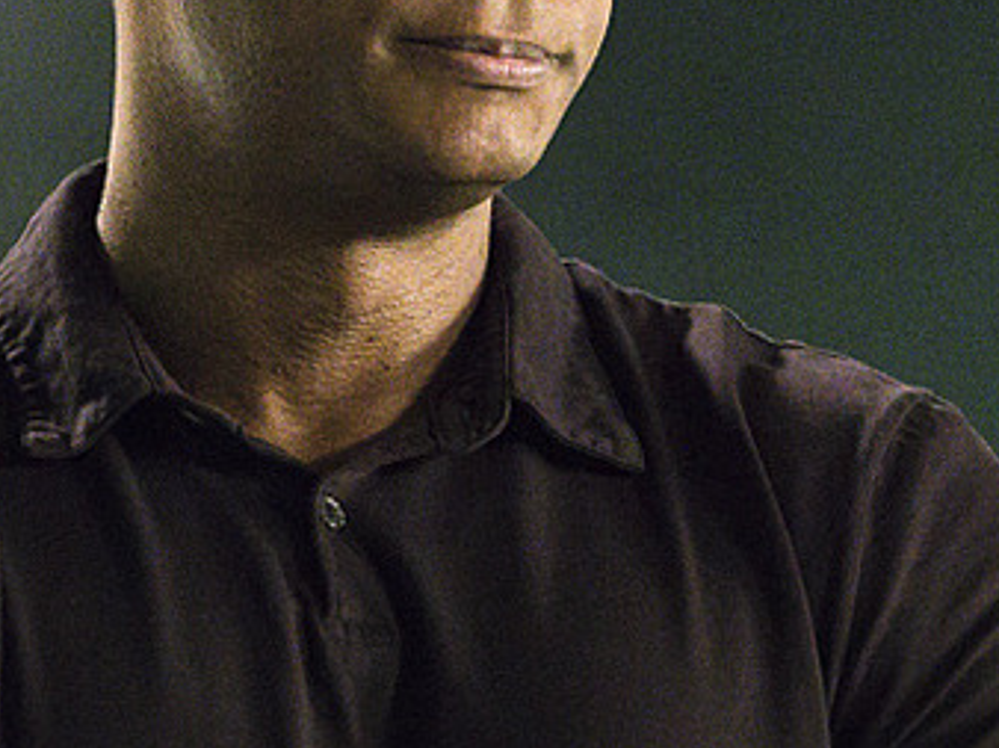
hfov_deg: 4.5
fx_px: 12805
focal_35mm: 444
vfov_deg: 3.3
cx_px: 399
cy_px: 228
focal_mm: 200
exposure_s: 1/100
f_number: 5
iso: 20000
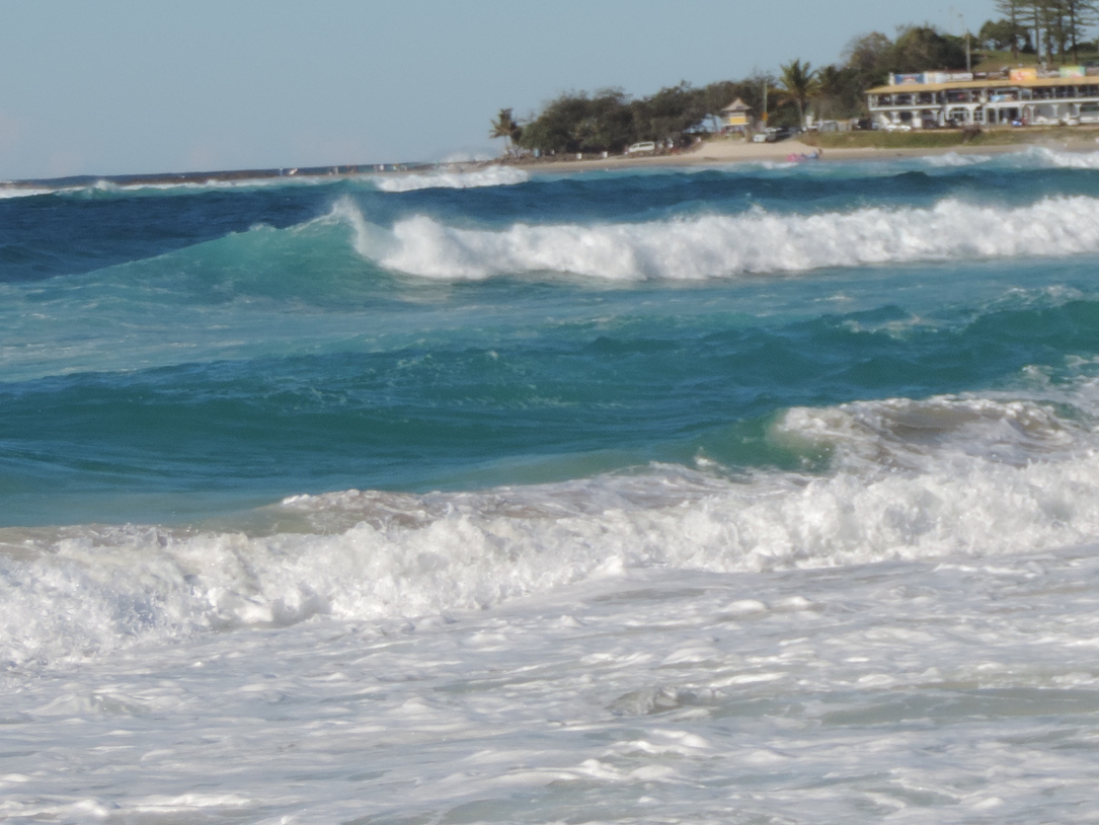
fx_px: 7684
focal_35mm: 242
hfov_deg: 8.1
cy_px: 238
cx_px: 1254
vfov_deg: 6.1
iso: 80
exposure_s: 1/1000
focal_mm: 18.7
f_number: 4.2
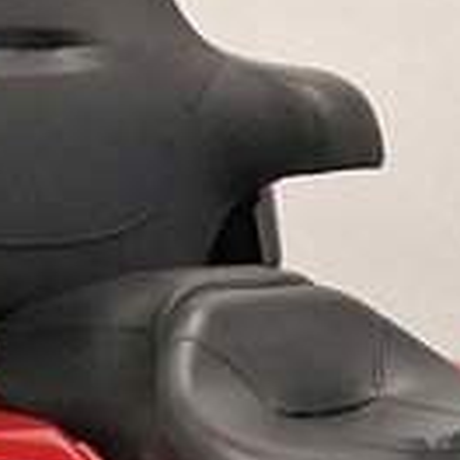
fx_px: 2796
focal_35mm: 186
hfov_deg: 9.0
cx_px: 807
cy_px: 704
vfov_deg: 9.1
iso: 156
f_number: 1.8
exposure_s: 1/120
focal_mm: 3.98
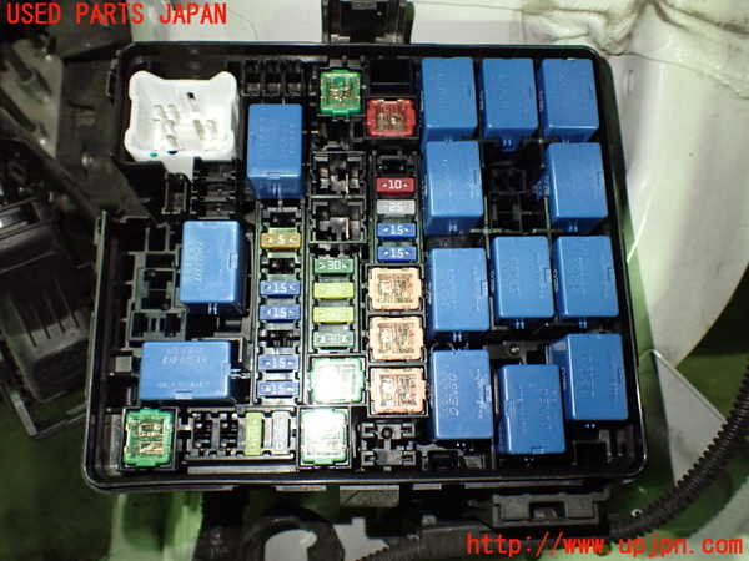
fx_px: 649
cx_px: 374
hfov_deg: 60.0
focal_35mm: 30
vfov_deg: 46.8
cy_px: 280
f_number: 2.3
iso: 800
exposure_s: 1/60
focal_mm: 5.4
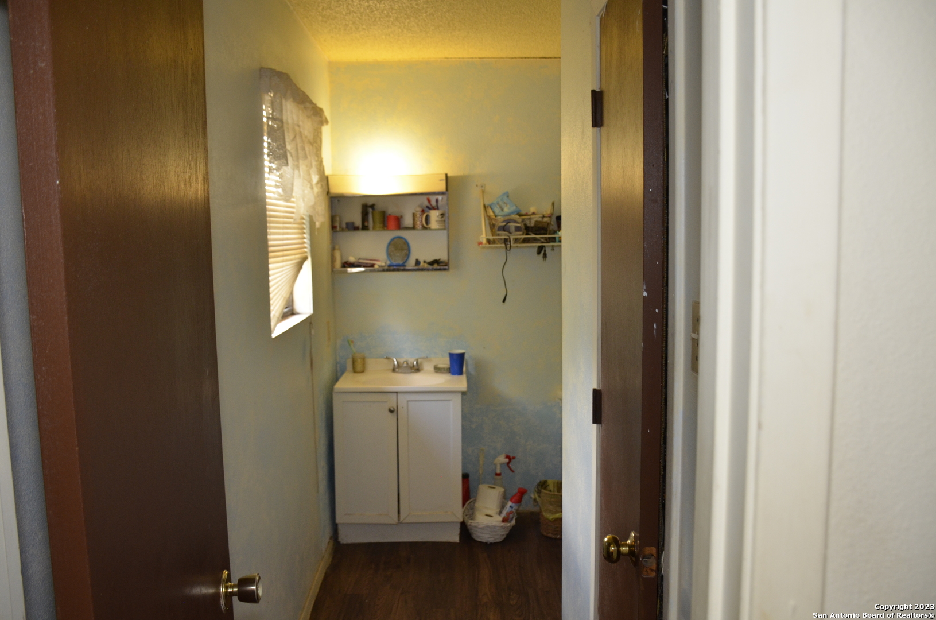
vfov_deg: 43.4
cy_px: 310
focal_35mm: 30
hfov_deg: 62.0
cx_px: 468
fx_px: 778
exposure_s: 1/60
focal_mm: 20
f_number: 4
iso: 800
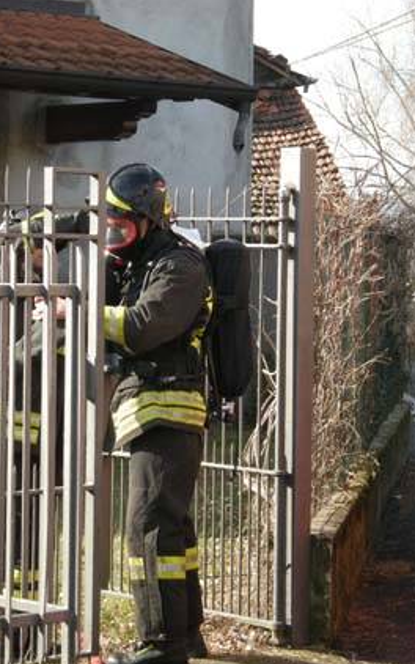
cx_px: 141
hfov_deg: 10.2
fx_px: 2315
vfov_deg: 16.3
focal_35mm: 128
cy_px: 313
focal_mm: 17
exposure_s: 1/124
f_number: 5.6
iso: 100
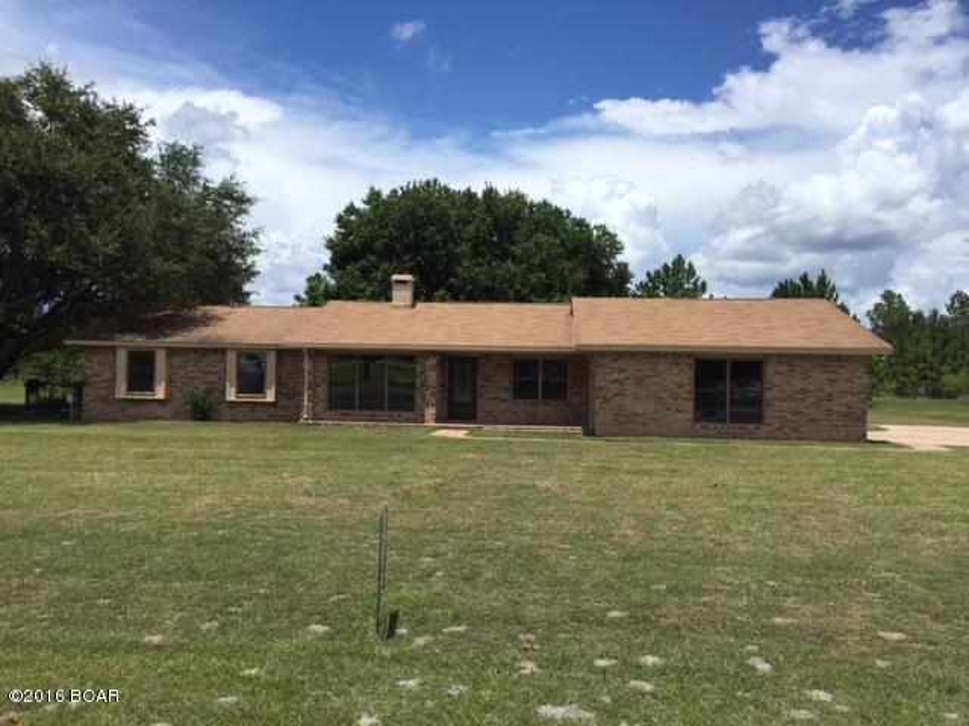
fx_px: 812
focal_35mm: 29
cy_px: 363
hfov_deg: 61.7
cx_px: 484
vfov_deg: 48.2
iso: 32
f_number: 2.2
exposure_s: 1/3597
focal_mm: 4.15
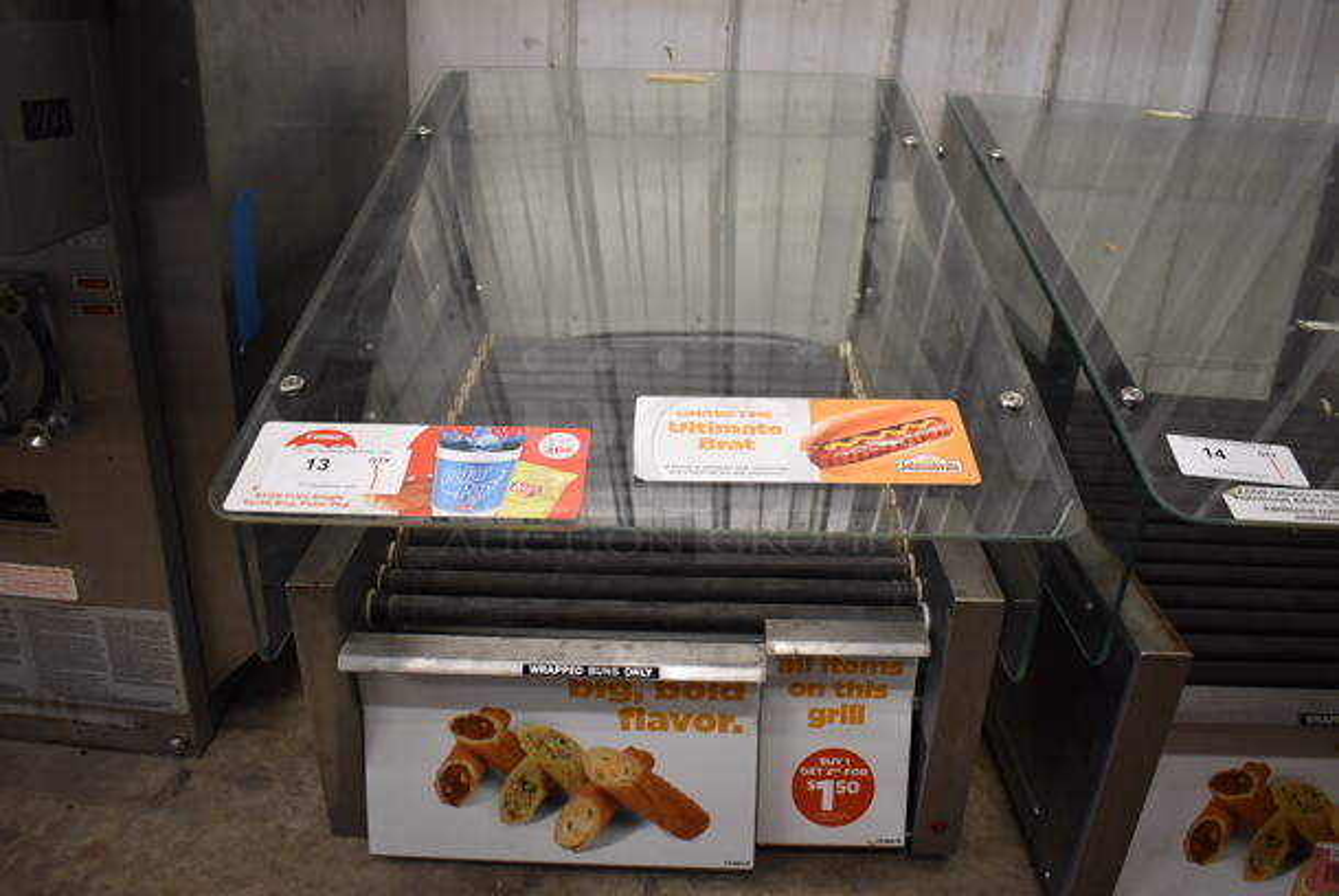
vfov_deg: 48.0
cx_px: 670
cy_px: 448
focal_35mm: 27
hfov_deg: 67.3
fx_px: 1005
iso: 1000
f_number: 3.5
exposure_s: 1/125
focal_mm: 18
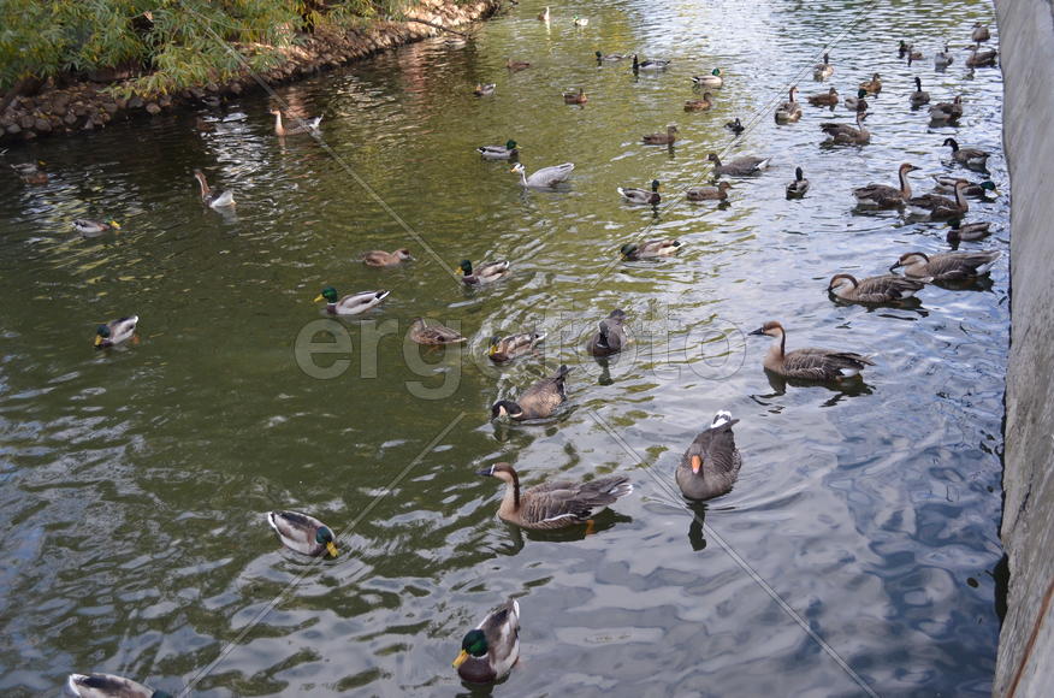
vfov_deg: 36.7
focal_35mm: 36
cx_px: 527
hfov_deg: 53.2
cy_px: 349
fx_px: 1052
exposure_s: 1/1000
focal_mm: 24
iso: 800
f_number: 4
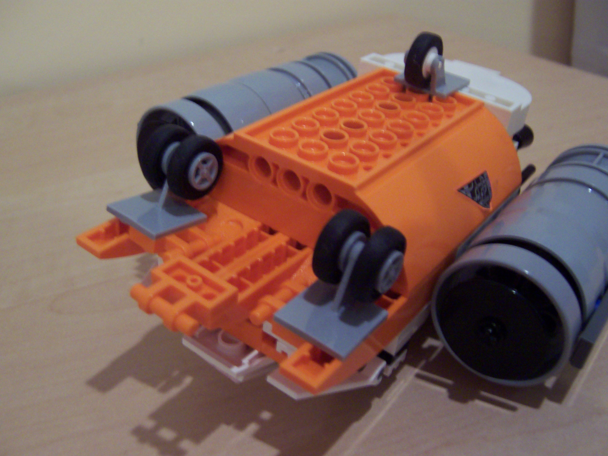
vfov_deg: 39.7
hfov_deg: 51.4
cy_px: 228
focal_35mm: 36
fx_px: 632
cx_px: 304
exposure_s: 1/10
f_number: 2.8
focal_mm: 5.6
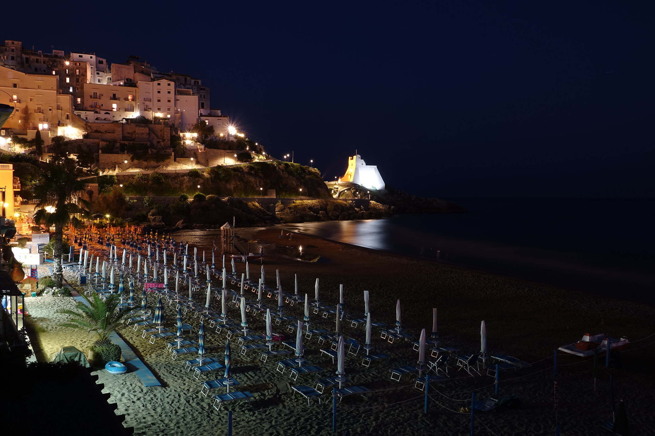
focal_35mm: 30
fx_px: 546
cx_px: 335
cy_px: 219
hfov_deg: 61.9
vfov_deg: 43.6
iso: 100
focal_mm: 10.49
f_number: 8
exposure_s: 30
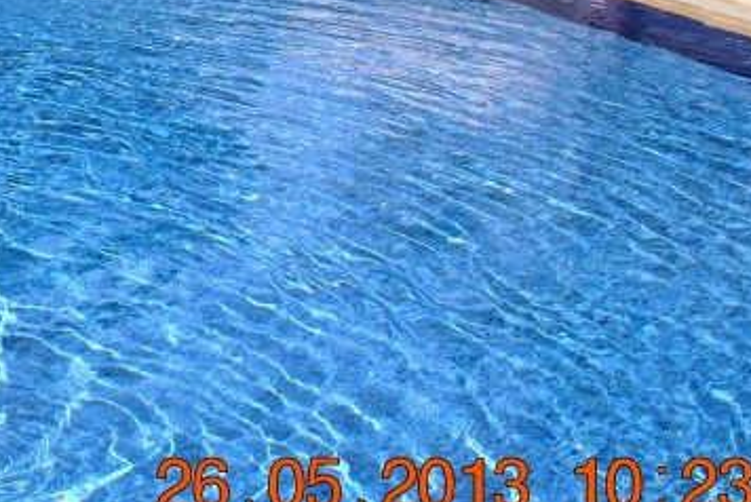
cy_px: -202
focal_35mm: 87
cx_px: -225
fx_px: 1816
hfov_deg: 21.2
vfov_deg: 14.8
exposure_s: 1/320
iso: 100
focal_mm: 18
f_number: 9
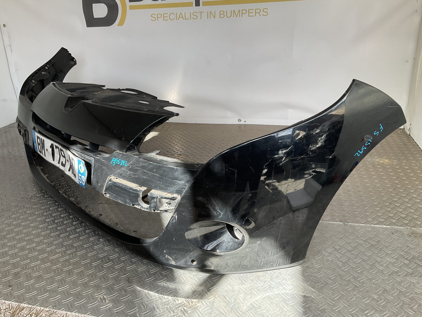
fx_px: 354
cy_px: 158
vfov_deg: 48.2
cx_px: 211
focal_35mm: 29
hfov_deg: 61.7
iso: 16
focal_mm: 3
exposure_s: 1/128
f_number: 1.8
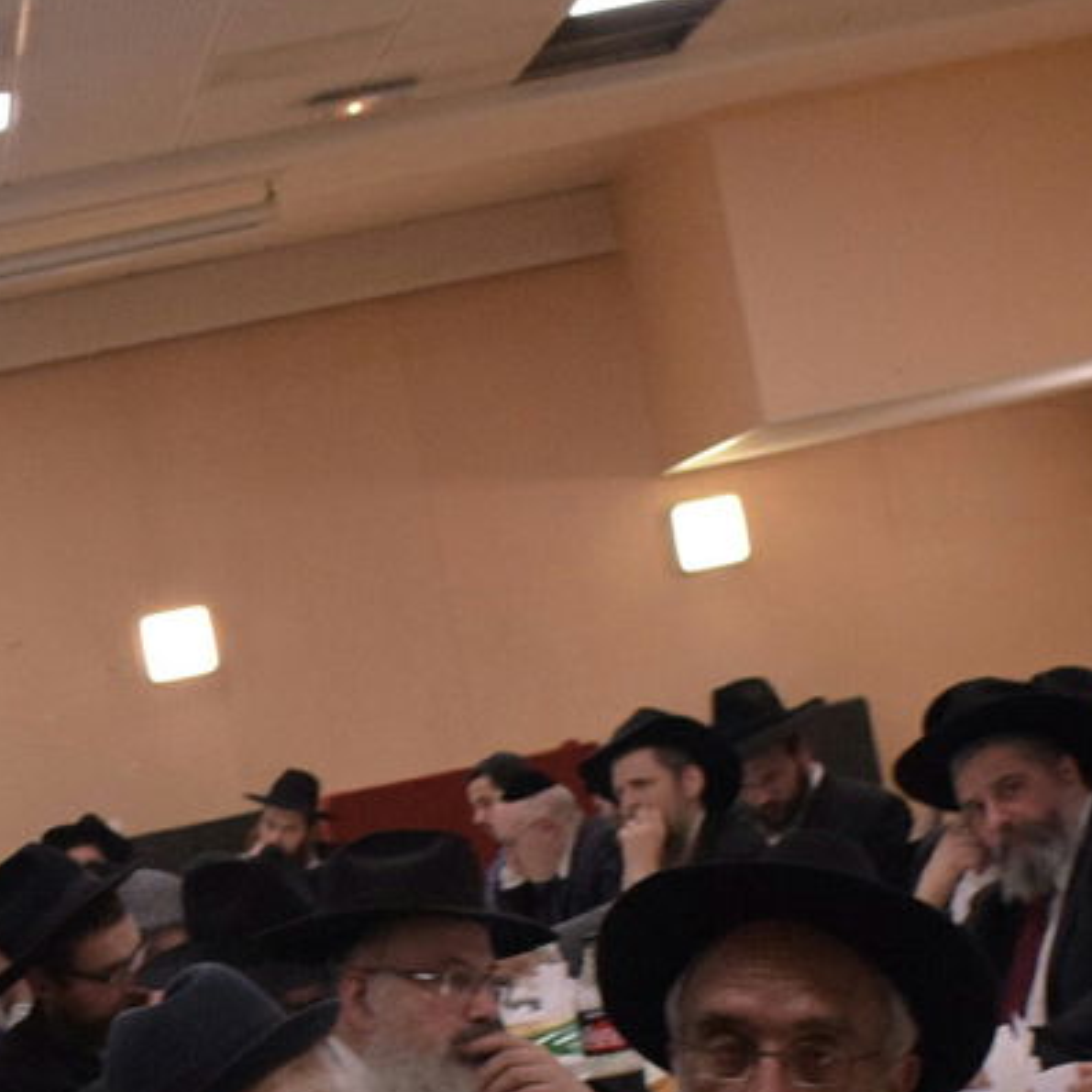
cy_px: 1165
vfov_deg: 15.7
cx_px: 11
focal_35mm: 108
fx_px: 3855
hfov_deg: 15.8
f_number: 5.6
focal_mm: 24
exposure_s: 1/160
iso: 2800
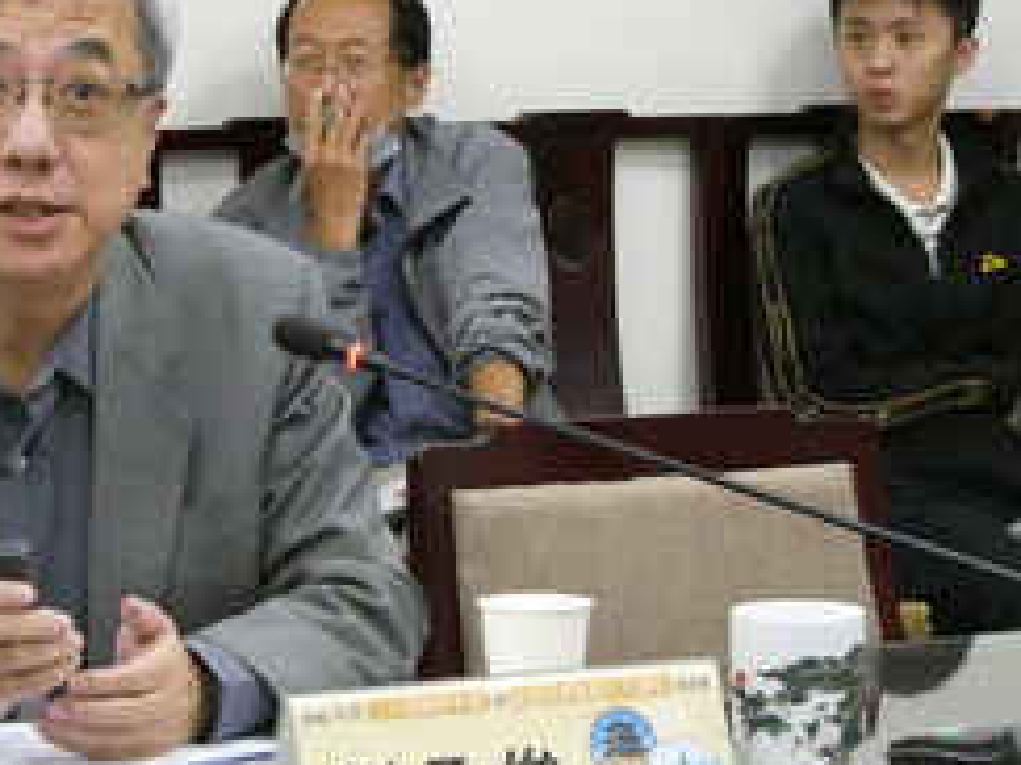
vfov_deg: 8.5
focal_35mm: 174
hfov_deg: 11.3
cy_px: 410
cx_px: 222
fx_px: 5132
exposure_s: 1/80
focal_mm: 19
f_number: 5.1
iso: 1600
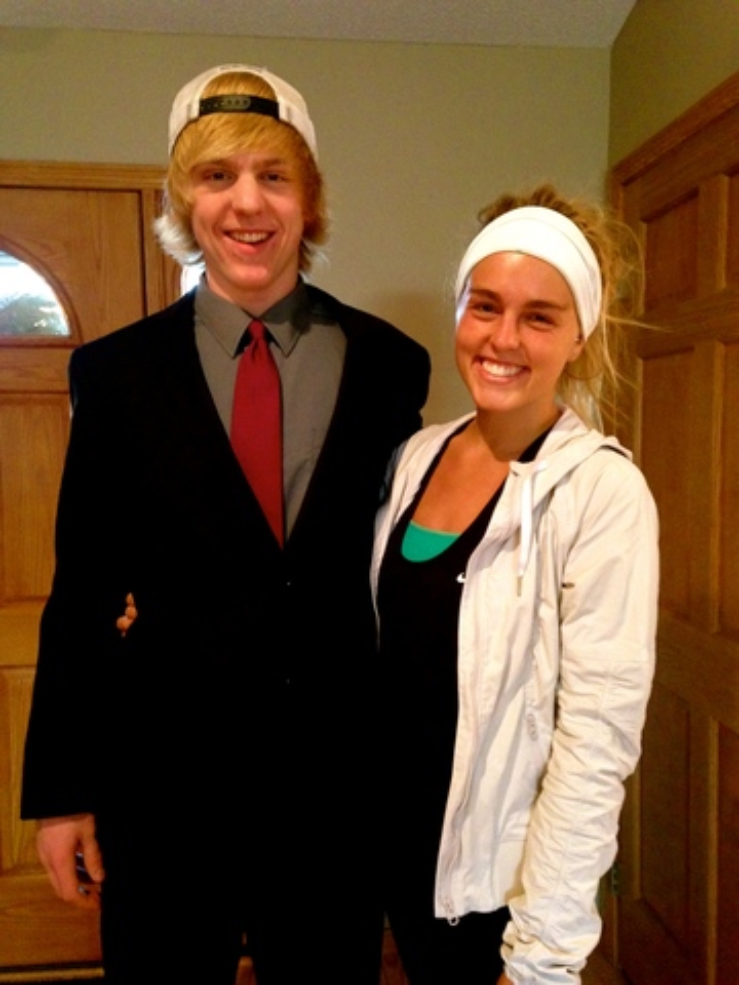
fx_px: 939
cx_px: 370
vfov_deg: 55.4
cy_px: 492
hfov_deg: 42.9
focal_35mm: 33
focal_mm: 4.12
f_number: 2.4
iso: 500
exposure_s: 1/15
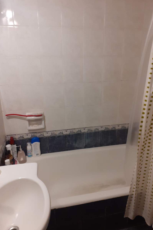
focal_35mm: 29
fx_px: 185
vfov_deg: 63.7
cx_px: 83
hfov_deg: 44.9
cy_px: 116
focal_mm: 3.6
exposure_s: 1/33
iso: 200
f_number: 1.9
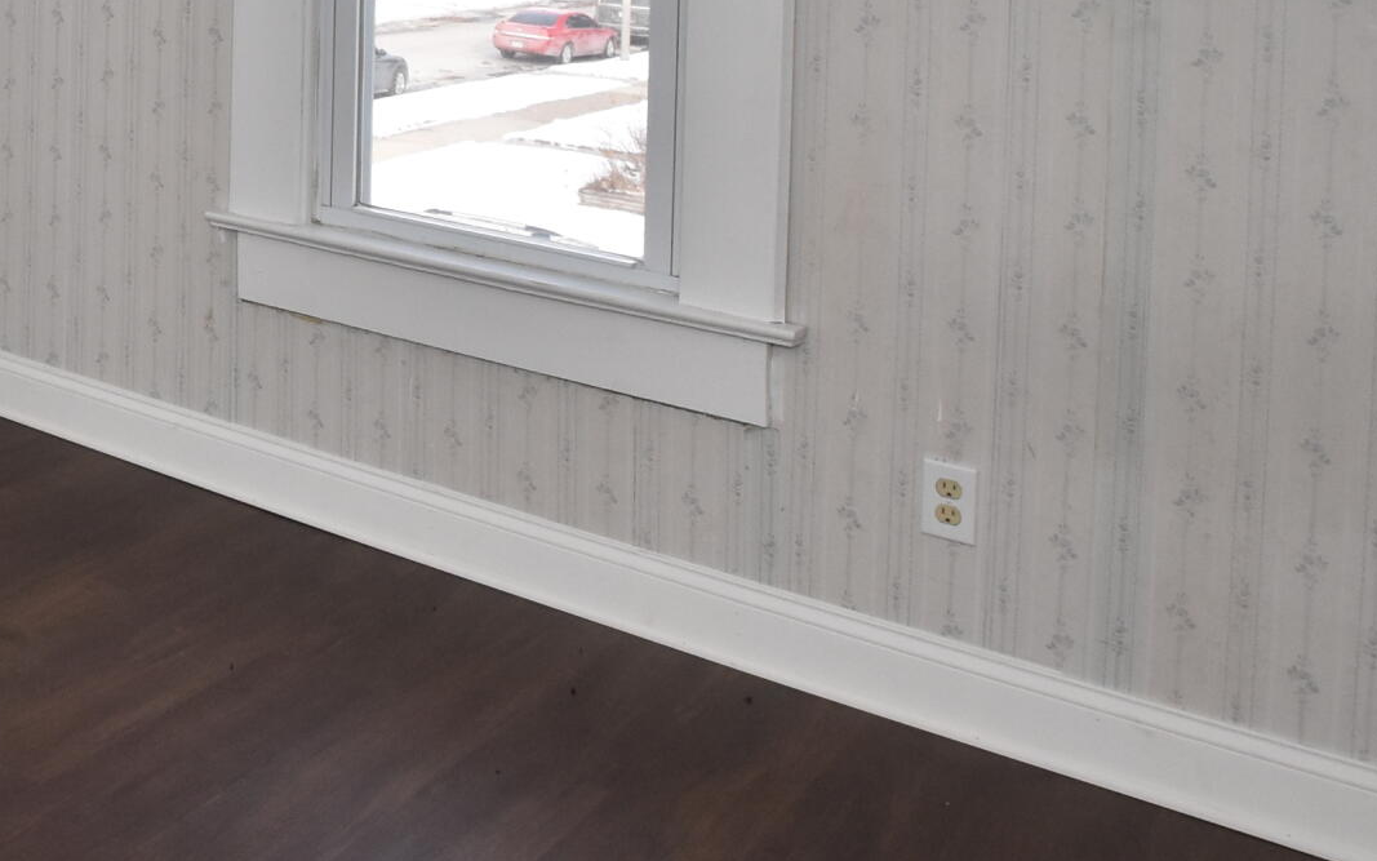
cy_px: -158
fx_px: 1614
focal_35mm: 43
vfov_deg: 26.7
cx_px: -253
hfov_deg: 36.4
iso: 800
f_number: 8
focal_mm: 10
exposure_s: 1/200
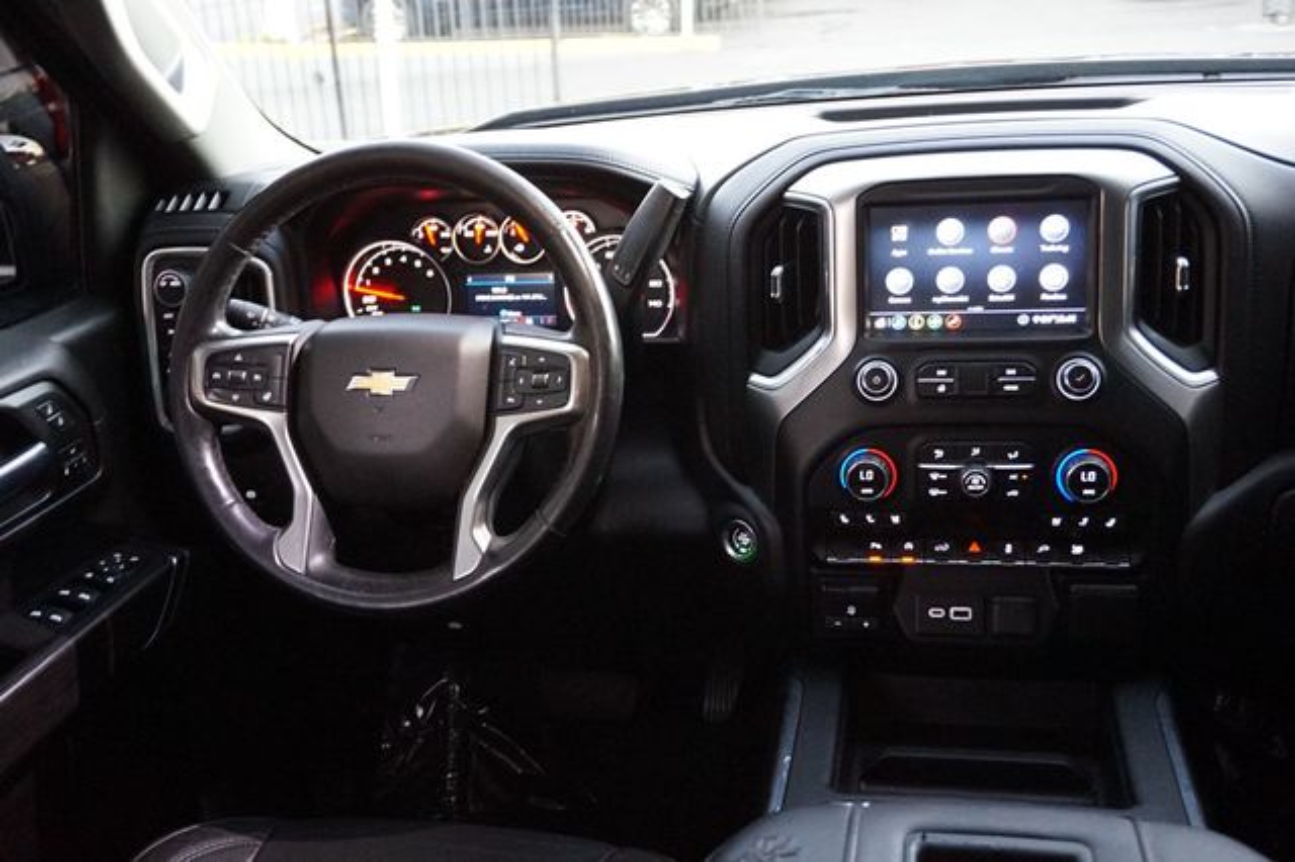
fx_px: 1294
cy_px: 431
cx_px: 648
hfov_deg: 53.2
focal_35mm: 36
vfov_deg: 36.8
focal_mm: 24
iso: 3200
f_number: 4.5
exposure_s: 1/20
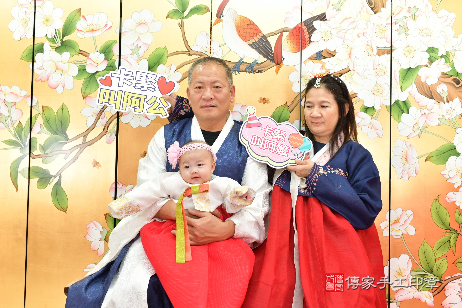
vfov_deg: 37.9
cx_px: 231
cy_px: 154
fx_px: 449
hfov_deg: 54.4
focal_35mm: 35
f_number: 4.5
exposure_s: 1/200
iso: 800
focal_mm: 35
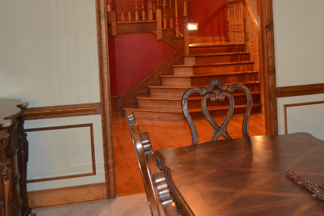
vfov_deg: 24.0
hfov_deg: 34.9
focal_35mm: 55
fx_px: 495
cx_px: 268
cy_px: 29
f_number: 3.5
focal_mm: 18
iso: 2800
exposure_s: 1/60
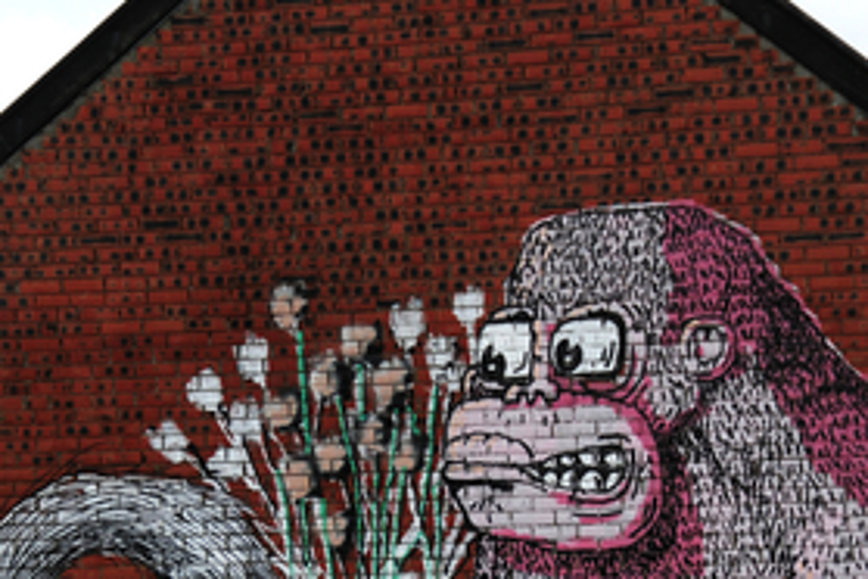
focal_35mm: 200
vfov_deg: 6.8
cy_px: 605
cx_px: 286
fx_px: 4822
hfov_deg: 10.3
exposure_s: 1/80
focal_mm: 62
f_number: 4.8
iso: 200
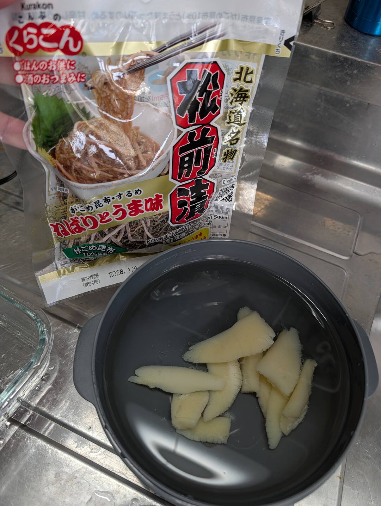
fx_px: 351
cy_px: 253
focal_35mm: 24
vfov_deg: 71.5
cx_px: 190
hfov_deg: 56.9
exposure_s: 1/229
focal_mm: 6.9
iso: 109
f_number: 1.68
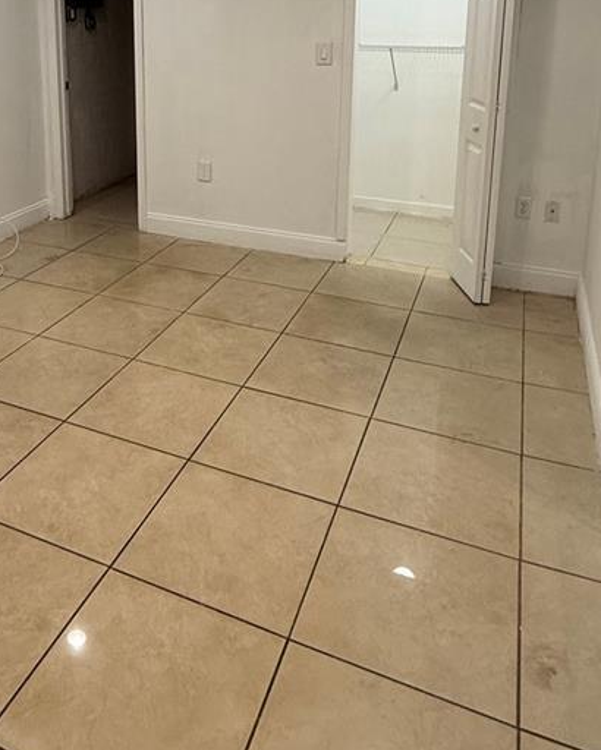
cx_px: 182
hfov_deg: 44.9
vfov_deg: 51.9
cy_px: 142
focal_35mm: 32
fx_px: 711
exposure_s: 1/120
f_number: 2.2
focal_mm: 2.22
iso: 200
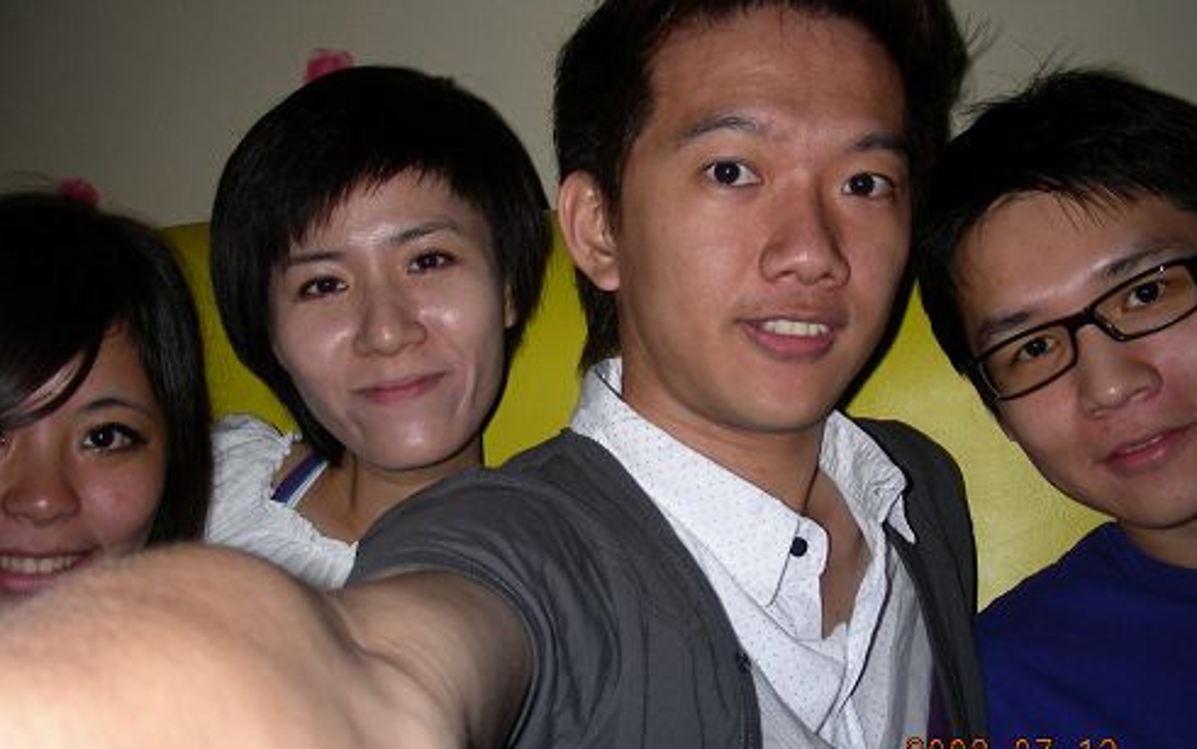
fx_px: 1338
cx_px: 605
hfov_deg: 48.2
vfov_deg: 31.3
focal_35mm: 41
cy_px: 392
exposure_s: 1/60.1
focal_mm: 6.3
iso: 50
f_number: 3.5
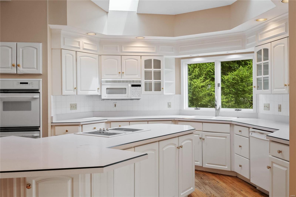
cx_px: 148
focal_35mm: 36
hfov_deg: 53.1
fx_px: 296
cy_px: 98
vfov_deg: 36.9
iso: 400
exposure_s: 1/30
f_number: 6.3
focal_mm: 18
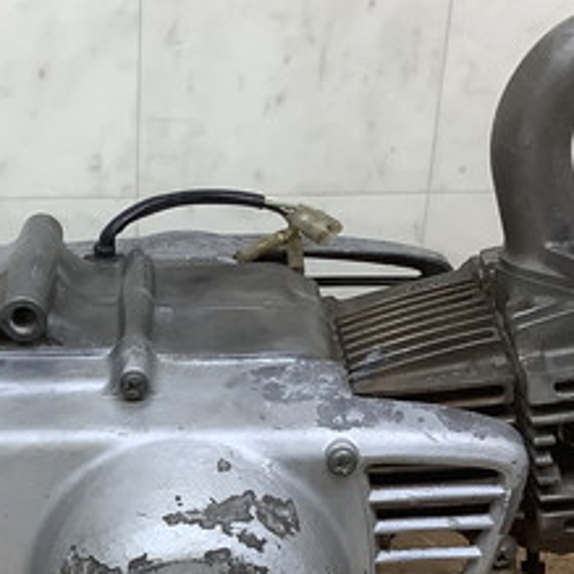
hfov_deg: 22.6
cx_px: 81
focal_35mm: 75
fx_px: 1407
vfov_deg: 22.9
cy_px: 419
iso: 80
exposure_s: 1/120
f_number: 2.4
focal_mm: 3.3
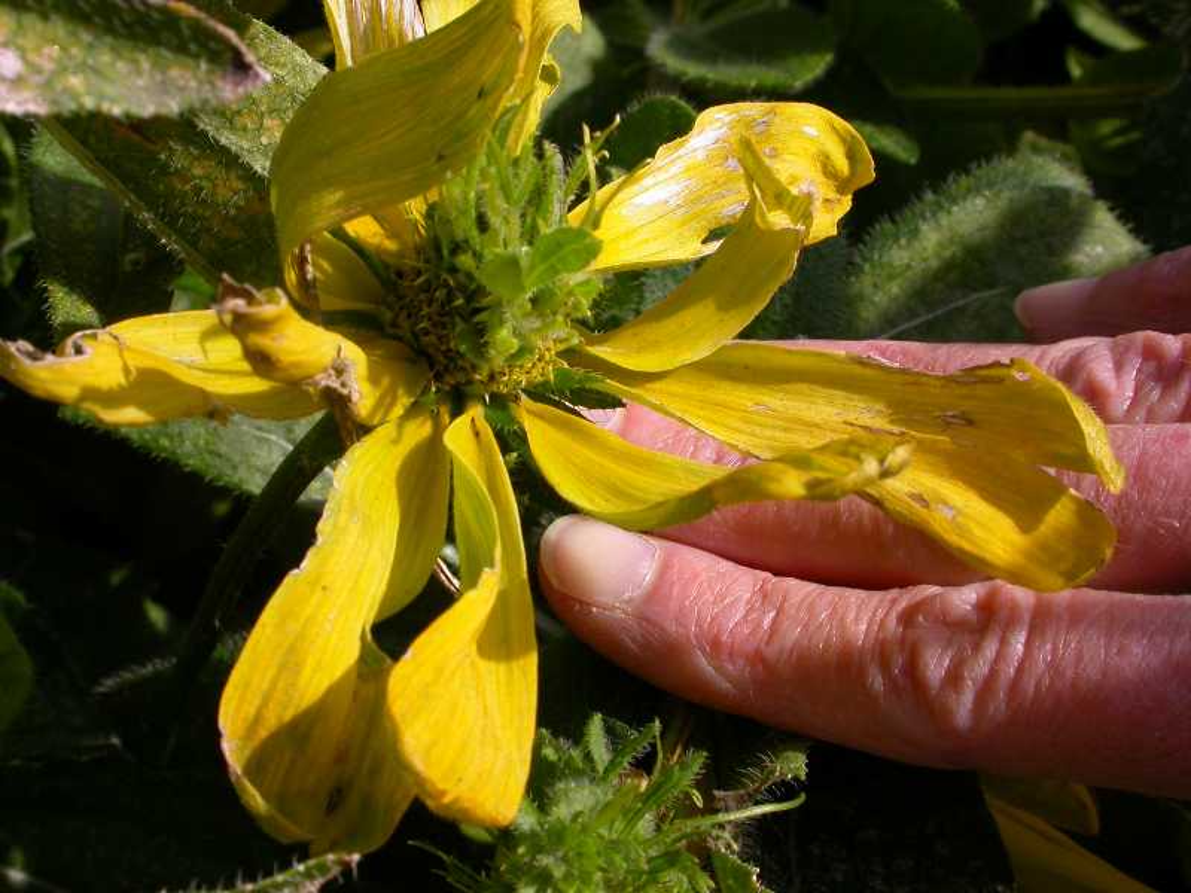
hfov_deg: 25.0
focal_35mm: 78
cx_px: 596
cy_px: 446
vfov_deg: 18.9
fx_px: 2684
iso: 100
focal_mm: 16.2
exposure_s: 1/179
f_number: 7
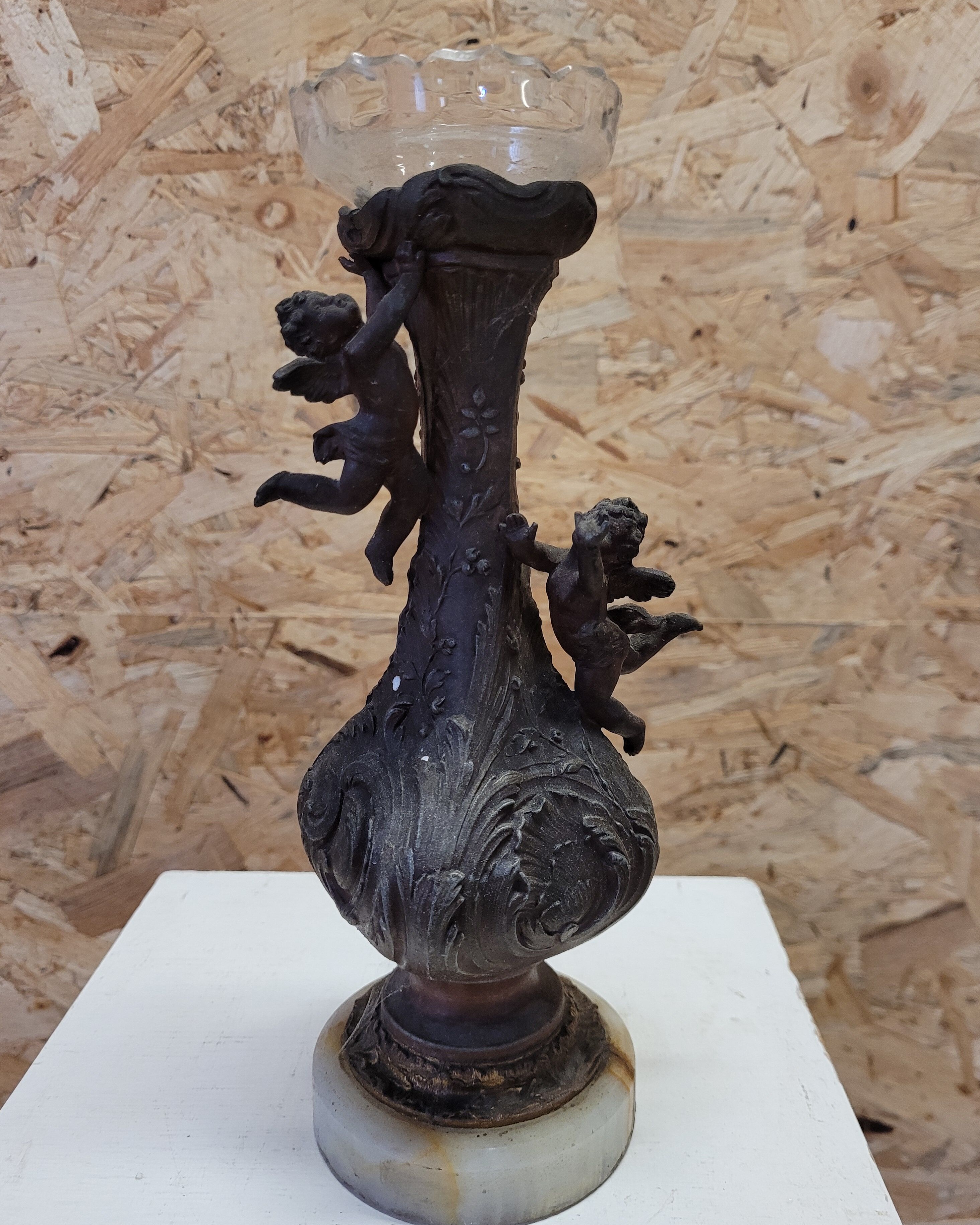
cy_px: 627
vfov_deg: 62.2
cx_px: 496
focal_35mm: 28
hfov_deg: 51.5
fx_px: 1015
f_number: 1.8
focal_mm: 5.4
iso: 250
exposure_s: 1/100
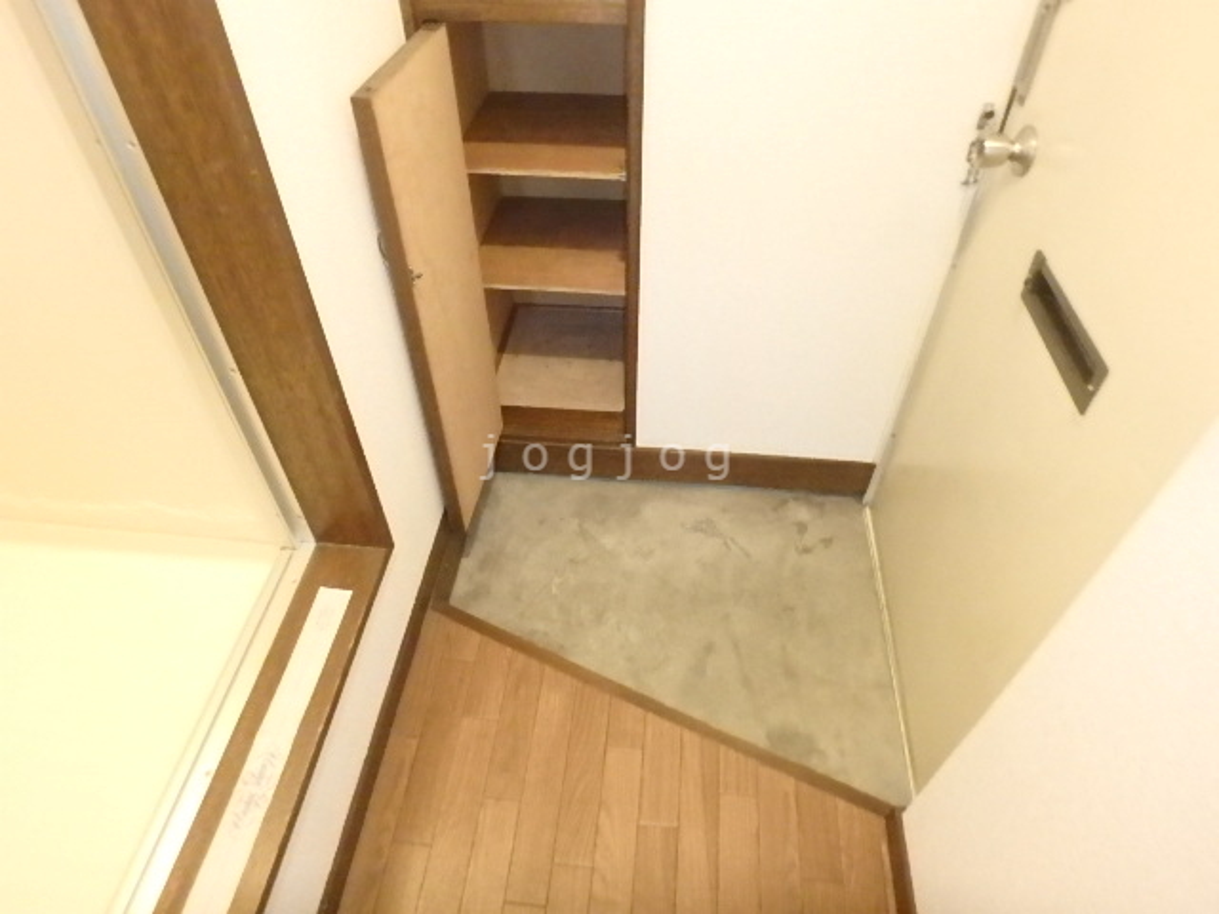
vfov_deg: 63.4
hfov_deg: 79.0
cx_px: 610
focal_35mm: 21
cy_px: 457
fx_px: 740
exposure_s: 1/13
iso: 1600
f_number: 3.5
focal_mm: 3.7
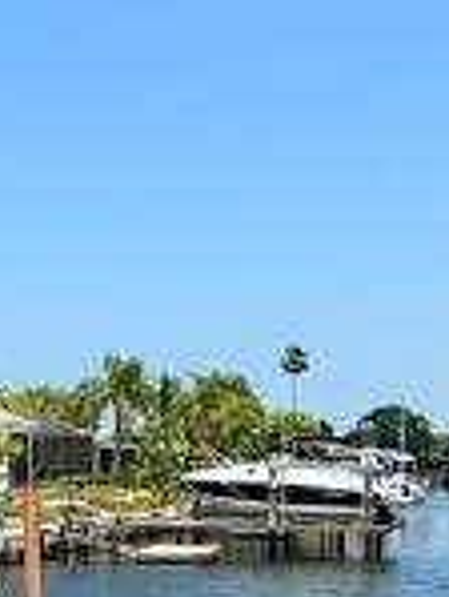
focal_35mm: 96
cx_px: -16
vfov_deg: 20.1
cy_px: 509
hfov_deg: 15.1
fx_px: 1658
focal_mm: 2.22
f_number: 2.2
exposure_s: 1/2674
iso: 40
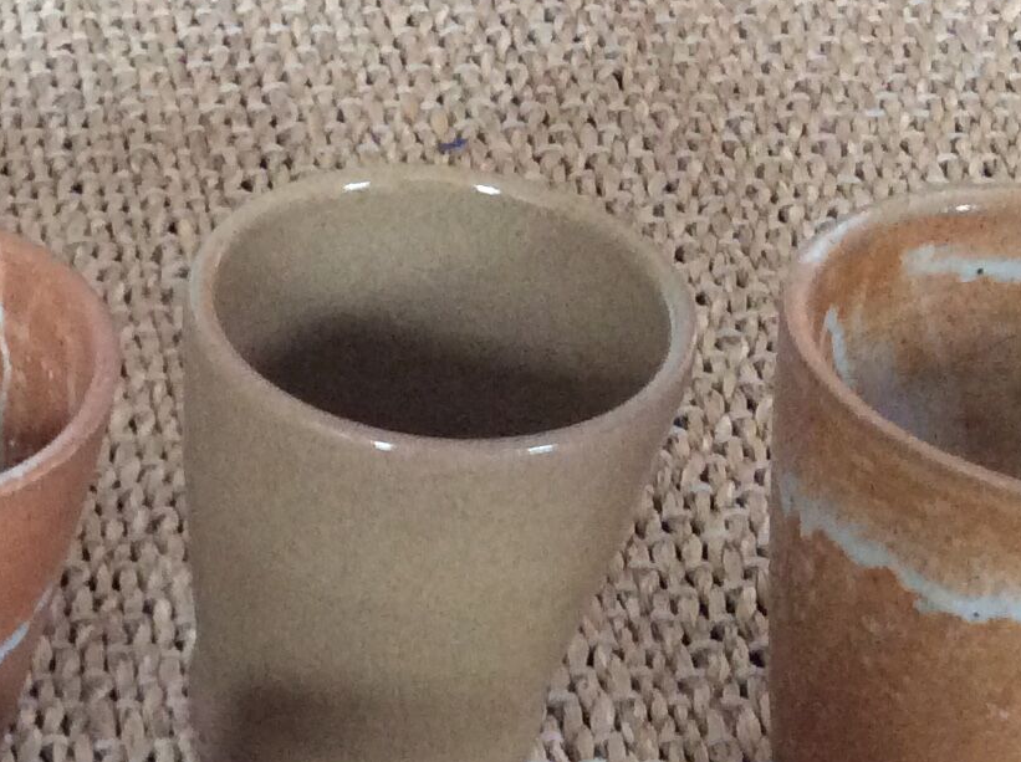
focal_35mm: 101
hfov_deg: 18.5
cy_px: 829
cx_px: -206
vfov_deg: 14.3
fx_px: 2974
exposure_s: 1/25
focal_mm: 3.3
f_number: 2.4
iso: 200
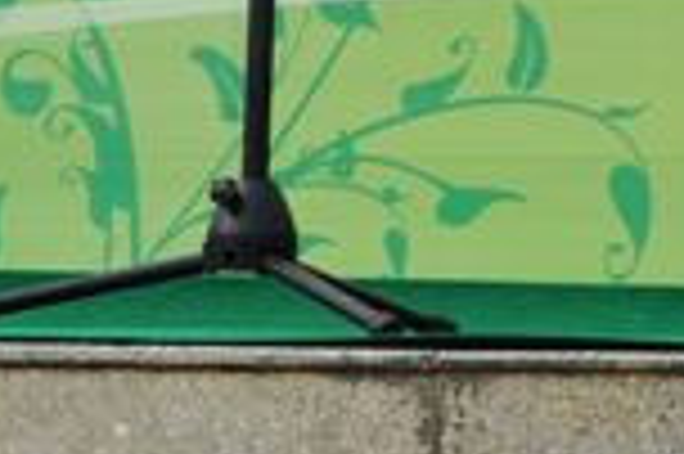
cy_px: -74
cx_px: -580
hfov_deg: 2.2
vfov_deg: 1.5
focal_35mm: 933
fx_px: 17707
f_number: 9
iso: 200
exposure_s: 1/200
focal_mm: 105
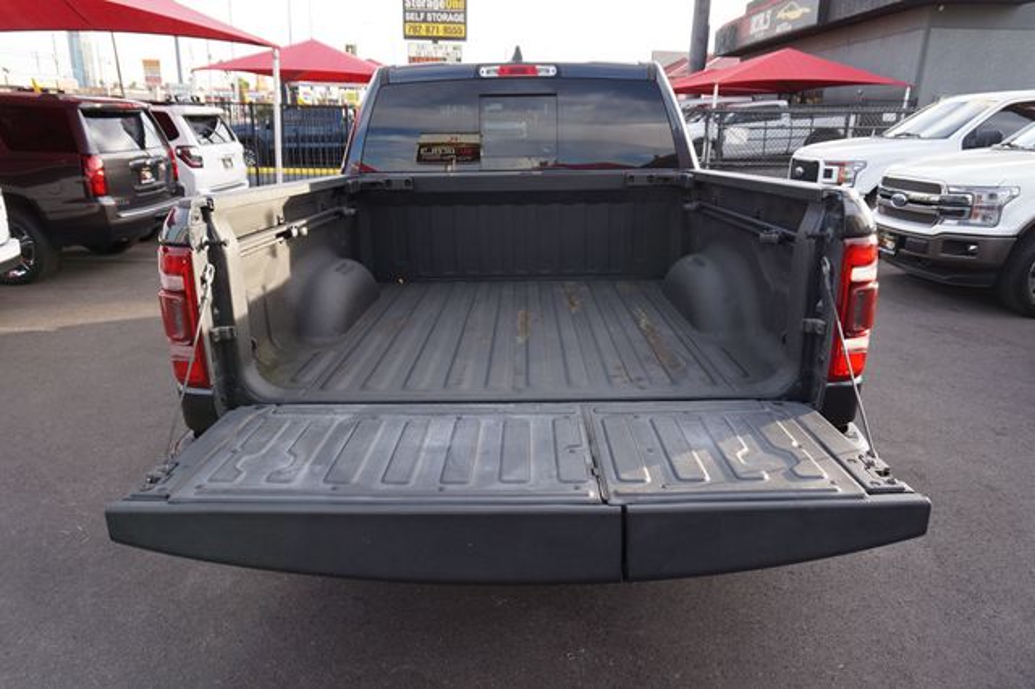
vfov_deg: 53.1
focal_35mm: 24
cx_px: 518
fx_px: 690
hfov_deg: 73.8
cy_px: 344
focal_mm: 16
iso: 100
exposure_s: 1/80
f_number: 5
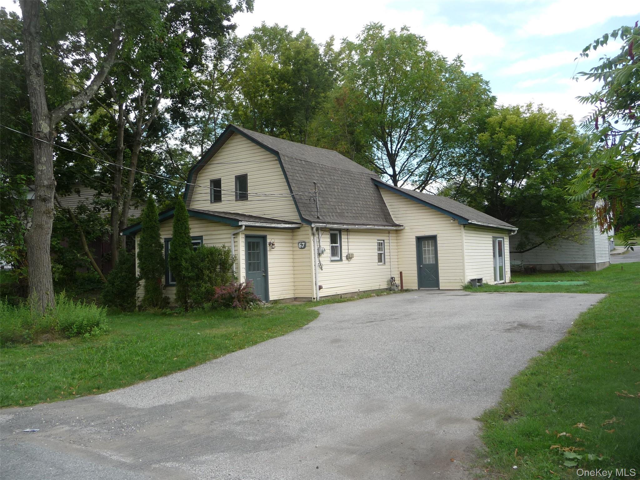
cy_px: 240
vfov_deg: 48.2
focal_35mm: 29
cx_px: 320
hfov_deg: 61.7
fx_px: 536
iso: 100
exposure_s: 1/400
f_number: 3.3
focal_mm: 4.7
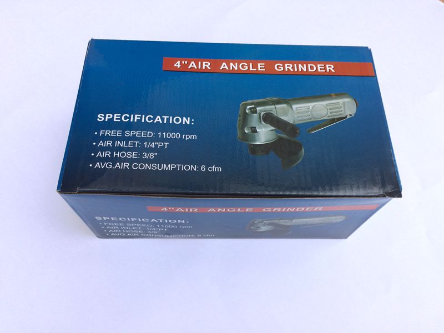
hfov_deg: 61.7
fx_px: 372
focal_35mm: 29
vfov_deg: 48.2
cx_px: 222
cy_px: 166
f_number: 2.2
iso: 32
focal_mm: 4.15
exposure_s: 1/321
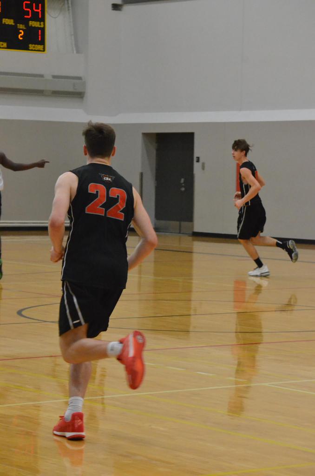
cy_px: 238
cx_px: 158
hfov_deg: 10.7
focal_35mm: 128
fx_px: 1681
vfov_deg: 16.1
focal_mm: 85
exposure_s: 1/200
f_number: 7.1
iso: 6400
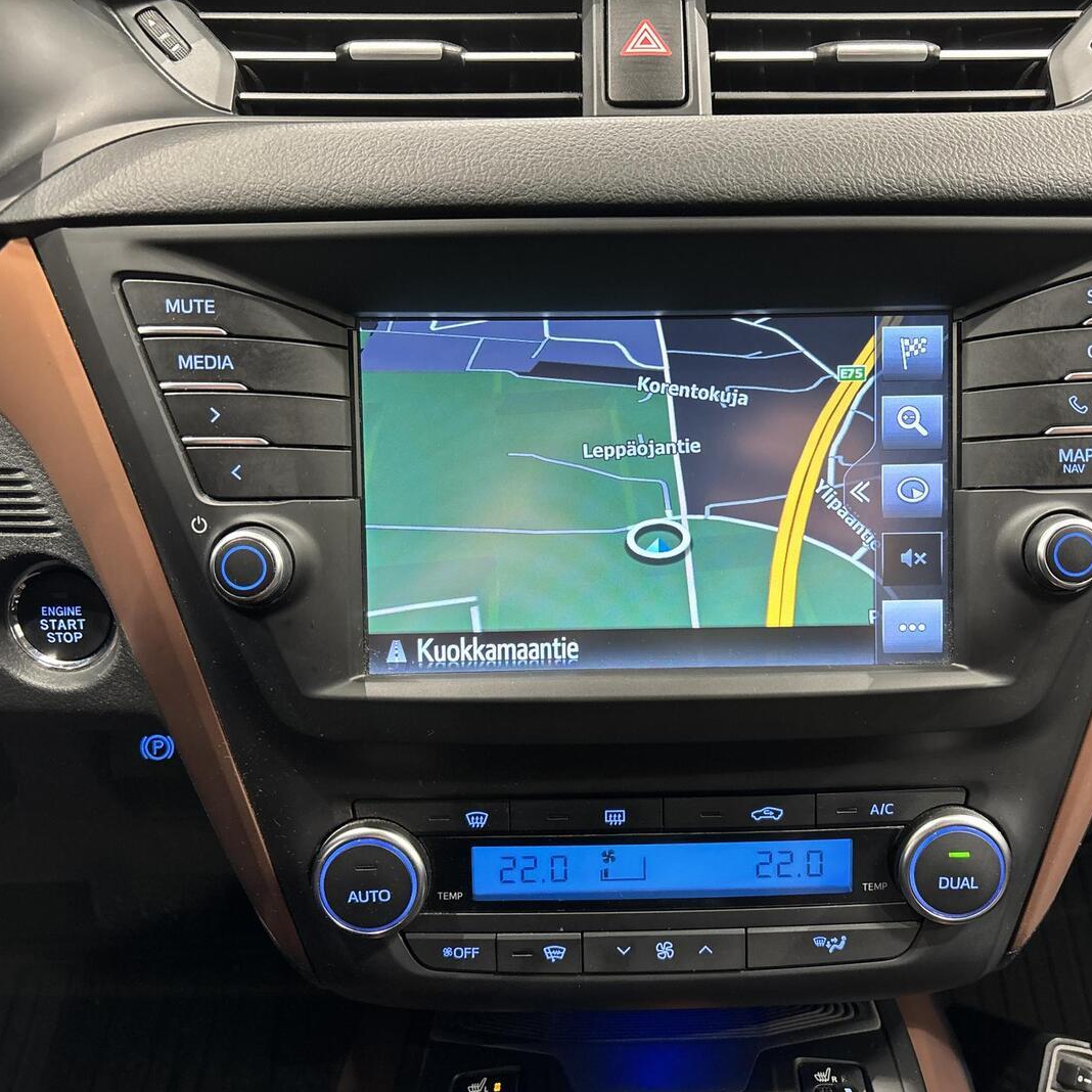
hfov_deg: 52.3
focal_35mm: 31
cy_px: 550
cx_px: 639
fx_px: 1106
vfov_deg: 52.5
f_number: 1.6
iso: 400
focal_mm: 5.96
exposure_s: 1/40
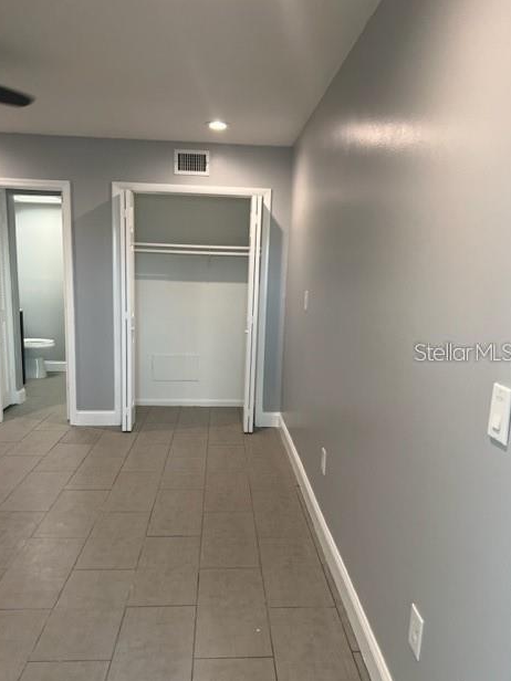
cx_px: 253
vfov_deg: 65.3
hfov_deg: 51.4
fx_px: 531
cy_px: 352
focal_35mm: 27
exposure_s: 1/112
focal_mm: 5.7
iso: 125
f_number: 1.5
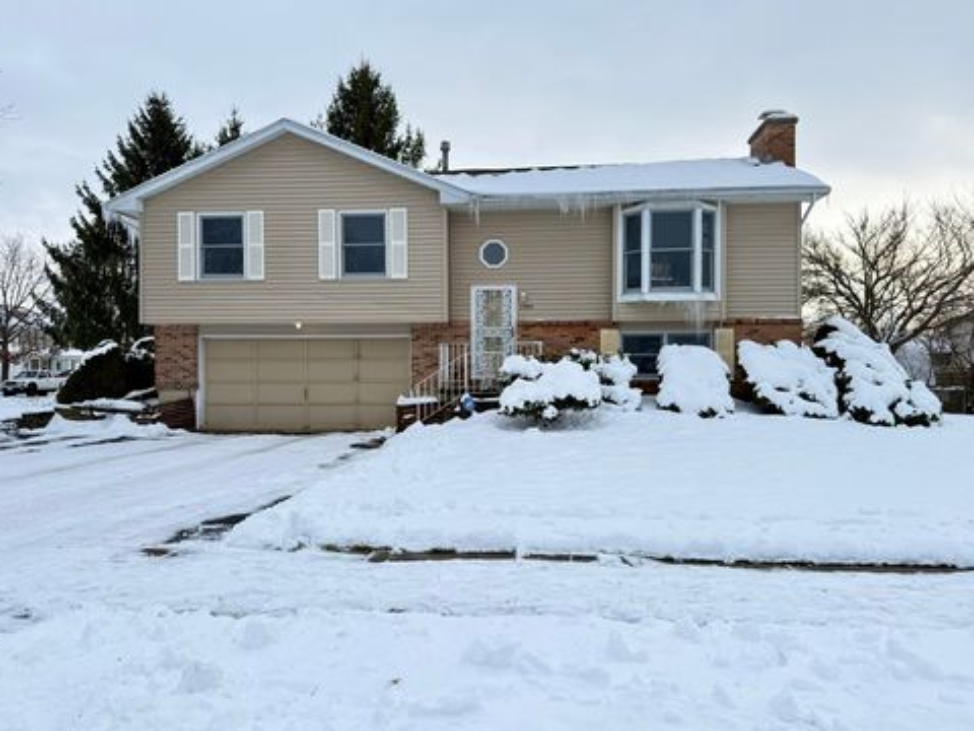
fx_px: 703
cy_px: 364
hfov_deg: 69.4
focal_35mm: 25
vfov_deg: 54.9
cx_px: 477
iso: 80
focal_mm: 6.76
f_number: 1.78
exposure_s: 1/1250
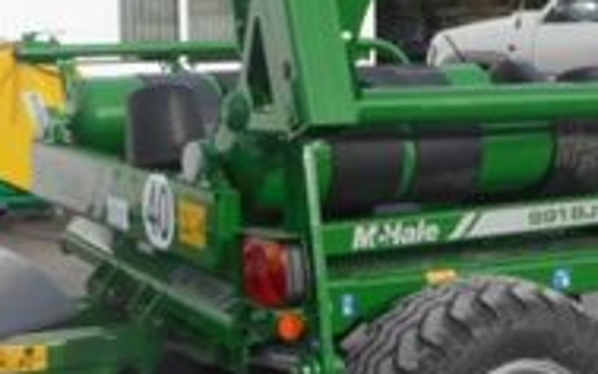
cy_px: 146
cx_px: 408
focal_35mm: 84
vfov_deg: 15.5
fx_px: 1369
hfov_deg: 24.5
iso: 80
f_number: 3.7
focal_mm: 4.5
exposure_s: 1/400
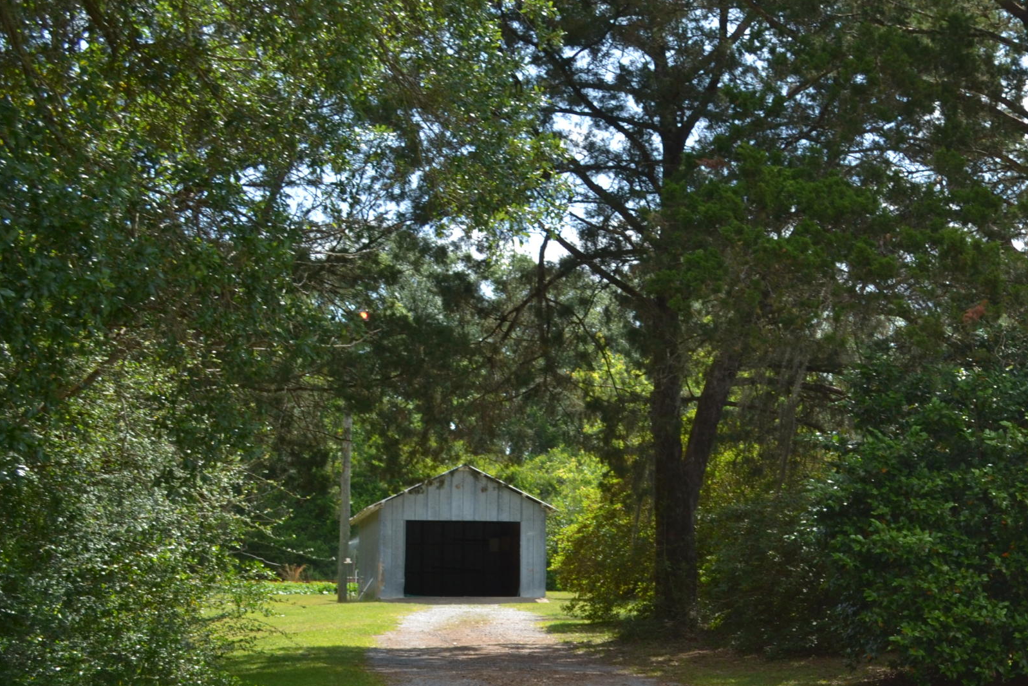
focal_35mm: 62
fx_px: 1770
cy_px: 473
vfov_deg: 21.8
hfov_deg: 30.7
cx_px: 952
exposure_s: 1/200
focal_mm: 22
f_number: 8
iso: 100
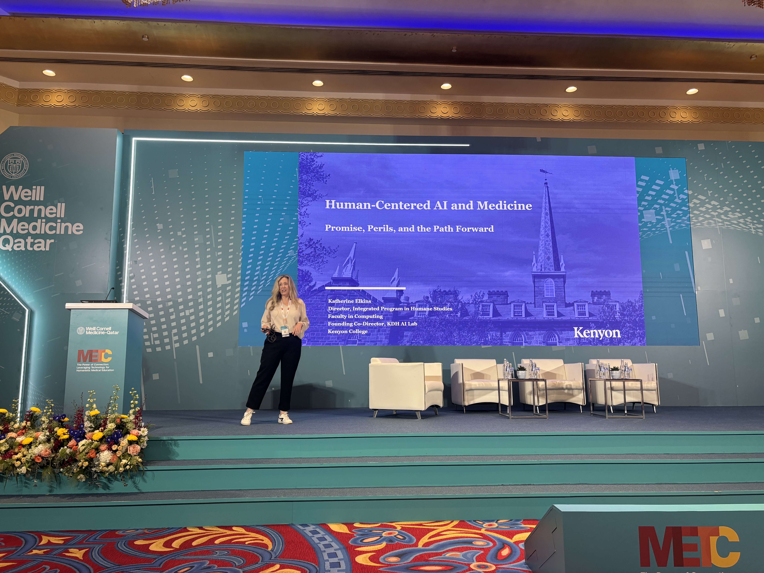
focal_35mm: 26
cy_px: 286
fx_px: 574
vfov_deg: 53.1
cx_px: 382
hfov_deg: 67.3
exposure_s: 1/120
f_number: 1.6
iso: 125
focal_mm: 5.96
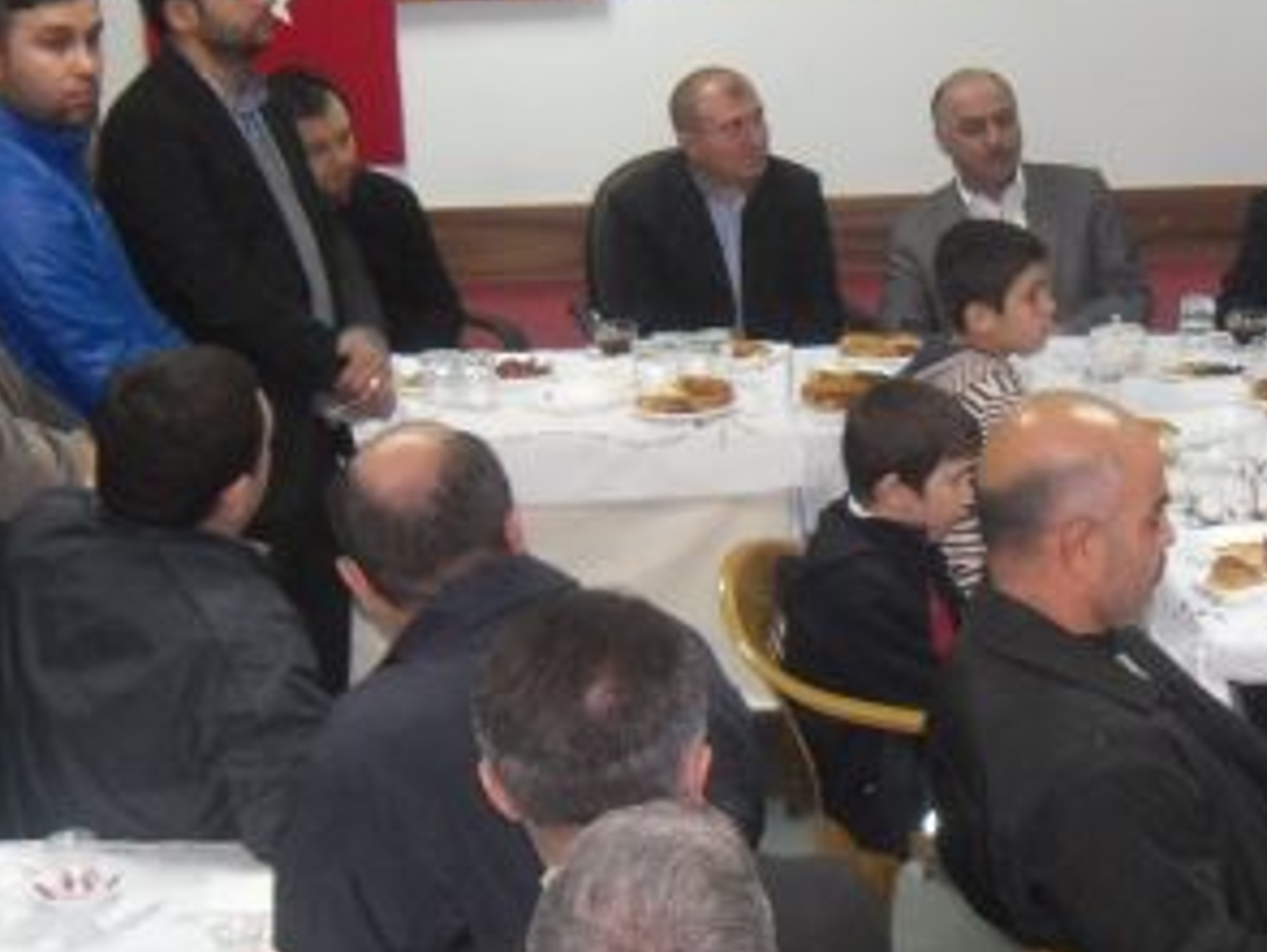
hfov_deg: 25.9
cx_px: 987
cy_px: 349
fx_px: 2711
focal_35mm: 74
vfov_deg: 19.9
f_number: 2.8
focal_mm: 6
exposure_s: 1/45
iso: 400
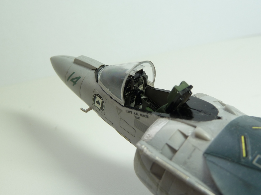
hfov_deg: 44.8
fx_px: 317
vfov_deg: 34.3
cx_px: 135
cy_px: 94
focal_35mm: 42
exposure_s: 1/20
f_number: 3.6
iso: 80
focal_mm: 6.5
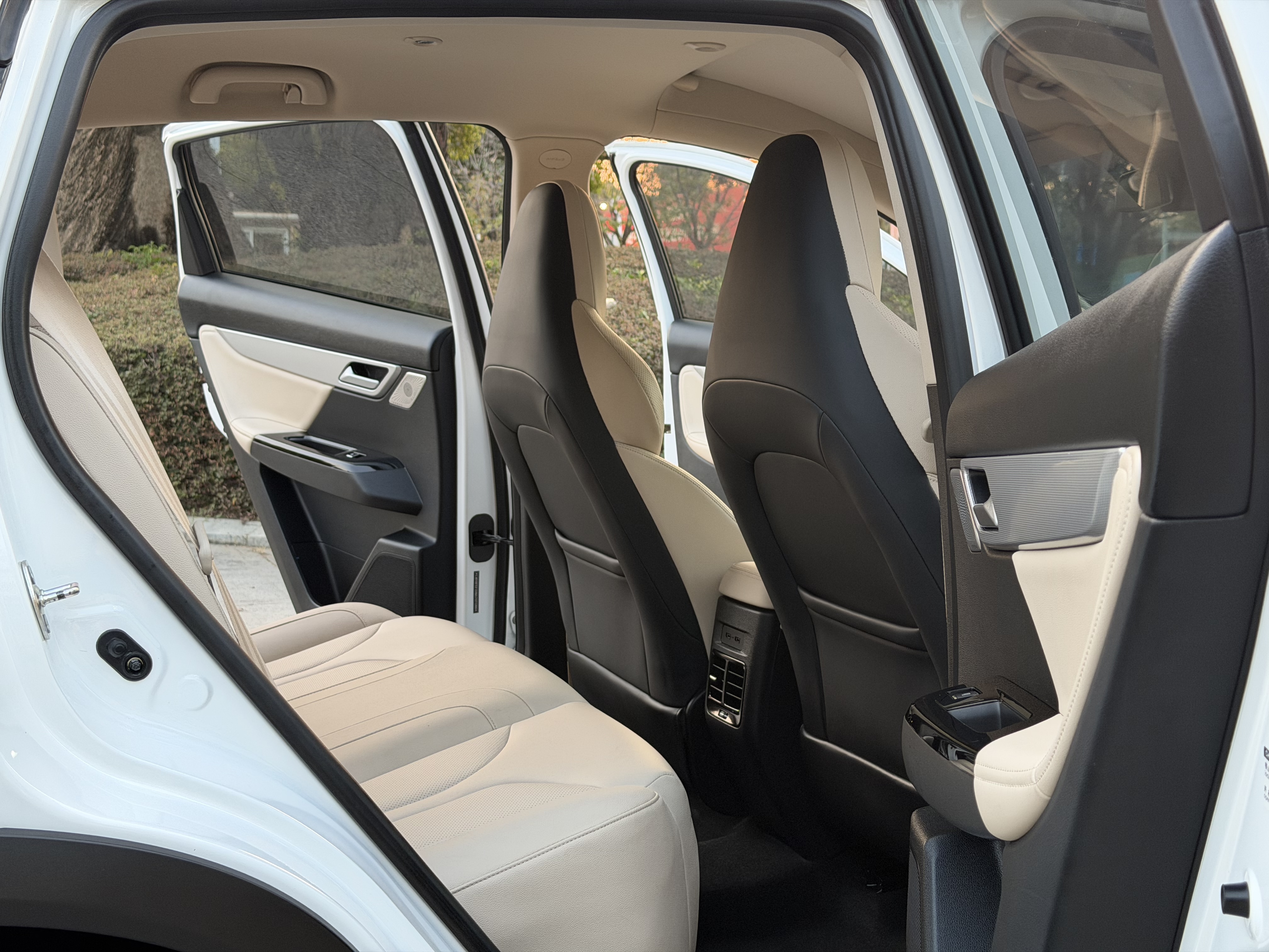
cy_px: 476
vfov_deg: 30.3
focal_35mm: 48
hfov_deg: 39.7
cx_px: 634
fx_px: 1760
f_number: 1.78
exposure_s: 1/112
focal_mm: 6.76
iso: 100
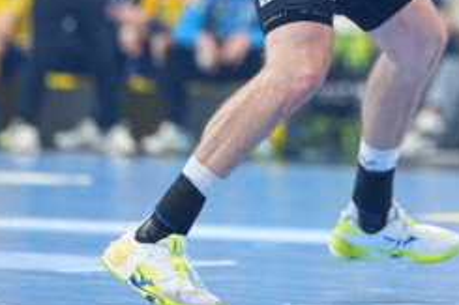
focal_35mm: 441
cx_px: 500
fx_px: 5619
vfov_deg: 3.1
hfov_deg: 4.7
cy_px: -53
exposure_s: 1/1600
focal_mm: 135
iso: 1000
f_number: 1.8
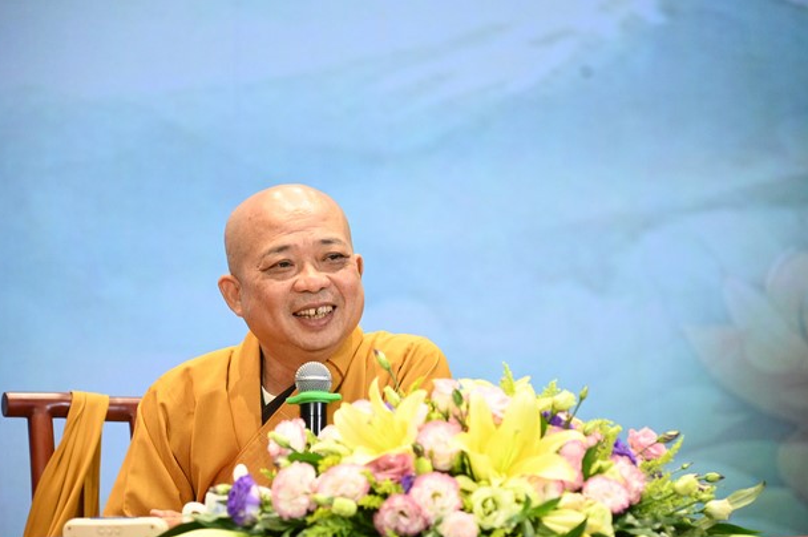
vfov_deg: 10.7
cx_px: 391
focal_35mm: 128
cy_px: 264
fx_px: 2870
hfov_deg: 16.0
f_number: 4
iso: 8000
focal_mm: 120
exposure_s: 1/250
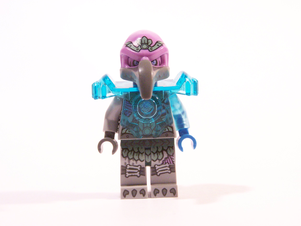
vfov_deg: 13.7
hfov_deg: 18.2
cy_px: 115
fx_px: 939
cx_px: 149
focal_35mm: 108
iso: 400
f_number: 3.6
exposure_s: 1/30
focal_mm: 17.5
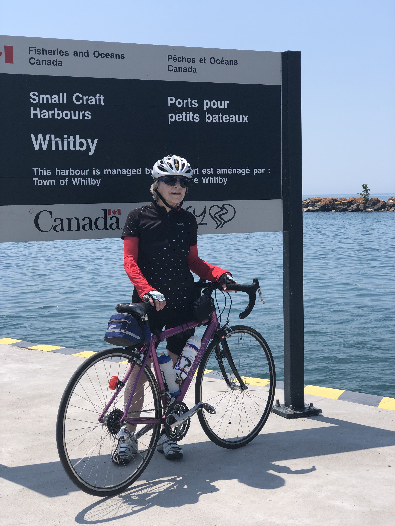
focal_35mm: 57
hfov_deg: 25.7
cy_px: 263
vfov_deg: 33.8
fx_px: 867
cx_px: 198
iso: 20
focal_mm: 6.6
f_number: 2.8
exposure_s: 1/960
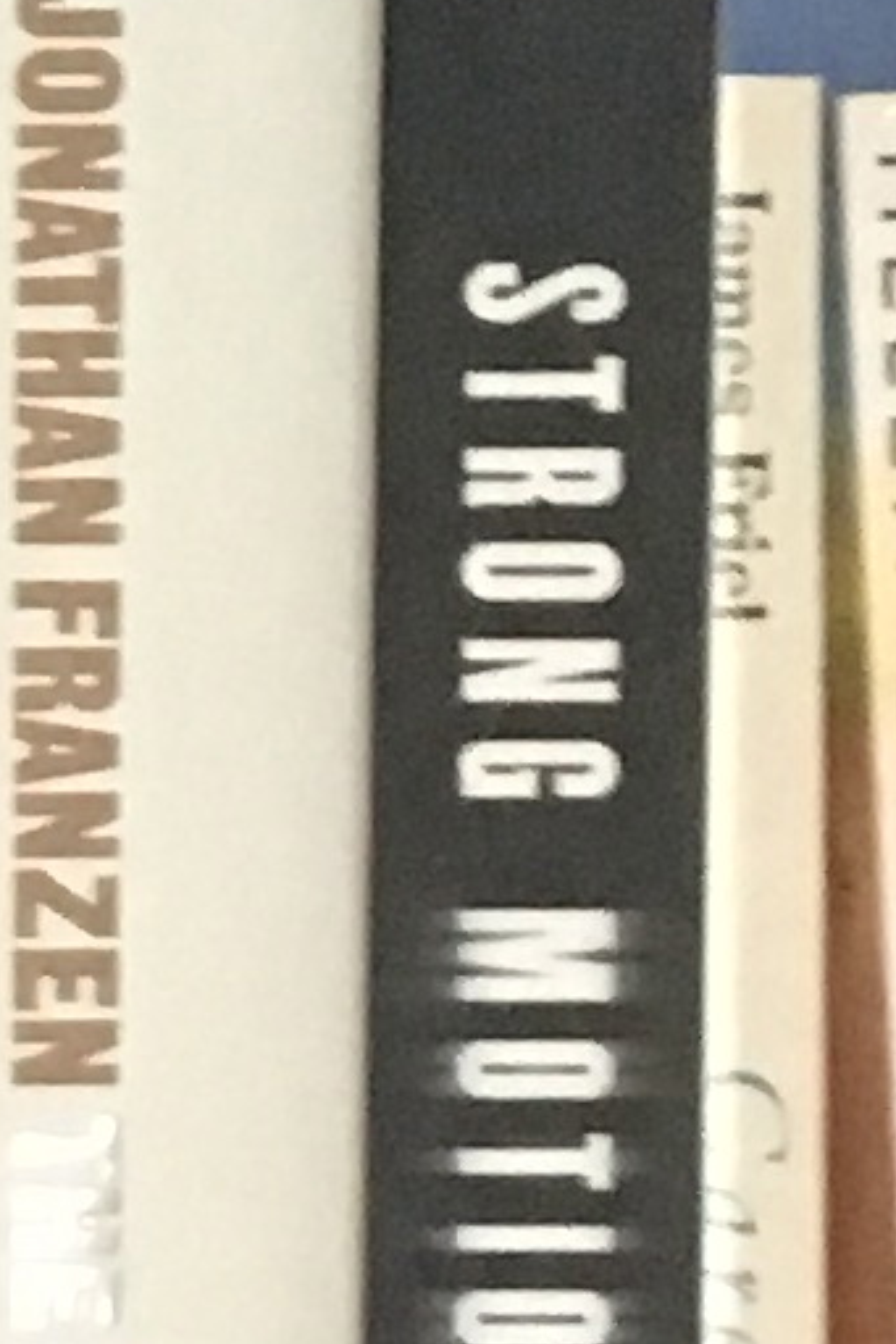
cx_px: -2654
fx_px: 8879
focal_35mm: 238
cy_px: 1097
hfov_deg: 5.2
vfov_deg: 8.6
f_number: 2.2
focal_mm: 4.15
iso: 250
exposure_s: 1/17
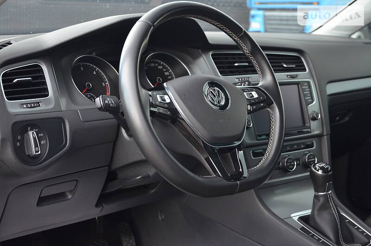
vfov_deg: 25.6
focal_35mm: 52
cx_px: 186
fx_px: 540
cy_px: 123
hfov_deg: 37.9
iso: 1000
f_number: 4.5
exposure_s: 1/30
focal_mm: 35
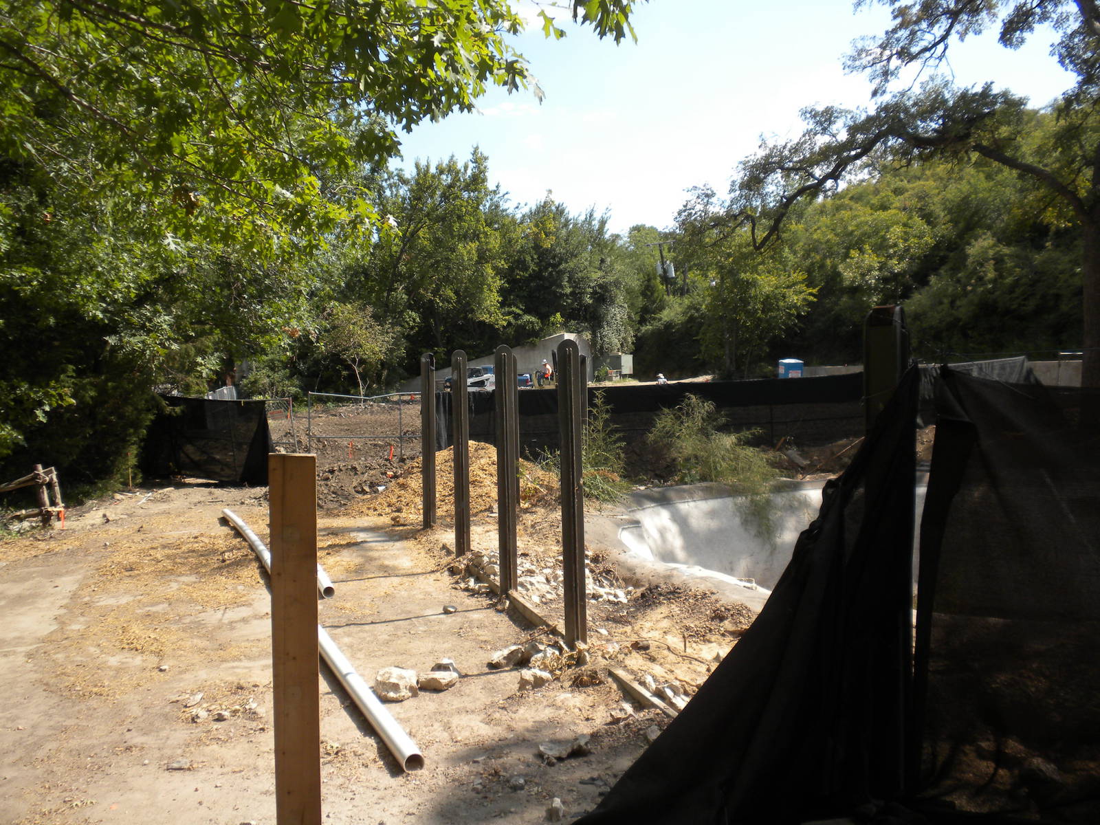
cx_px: 550
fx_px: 1176
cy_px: 412
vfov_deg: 38.7
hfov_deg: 50.1
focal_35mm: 37
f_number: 3.5
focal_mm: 6.6
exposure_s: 1/464
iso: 64
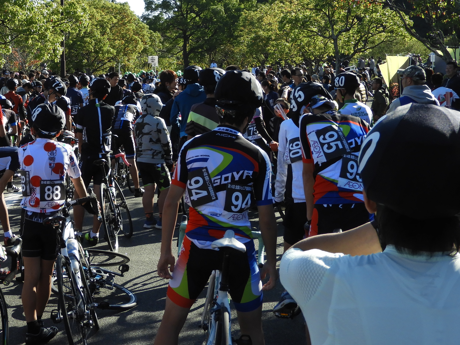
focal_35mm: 70
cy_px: 95
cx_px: 103
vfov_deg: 20.9
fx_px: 930
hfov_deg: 27.3
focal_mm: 7.2
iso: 100
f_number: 3.8
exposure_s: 1/500
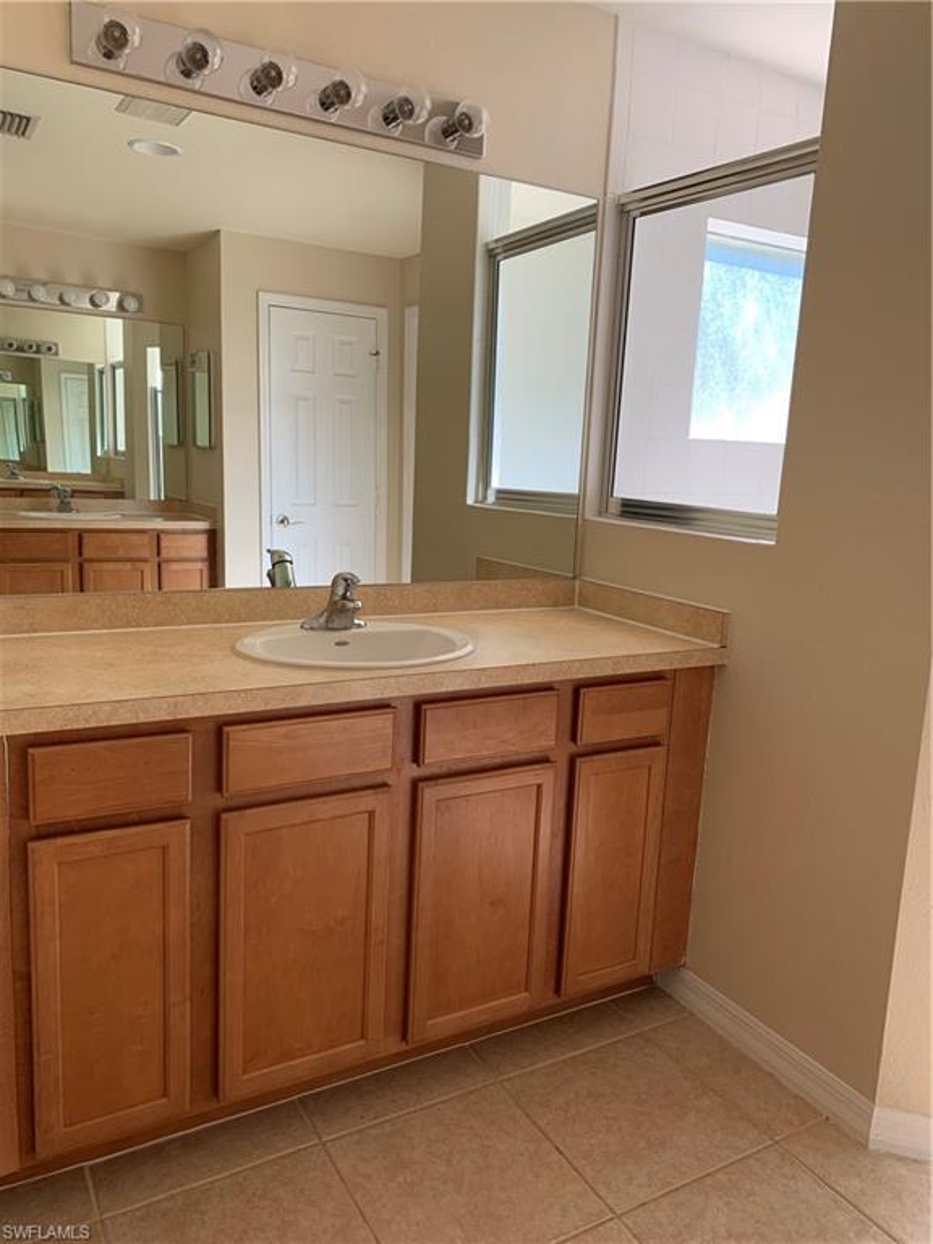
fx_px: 934
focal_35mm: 26
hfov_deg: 53.1
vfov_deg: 67.3
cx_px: 466
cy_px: 622
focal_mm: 4.25
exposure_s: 1/122
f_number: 1.8
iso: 32
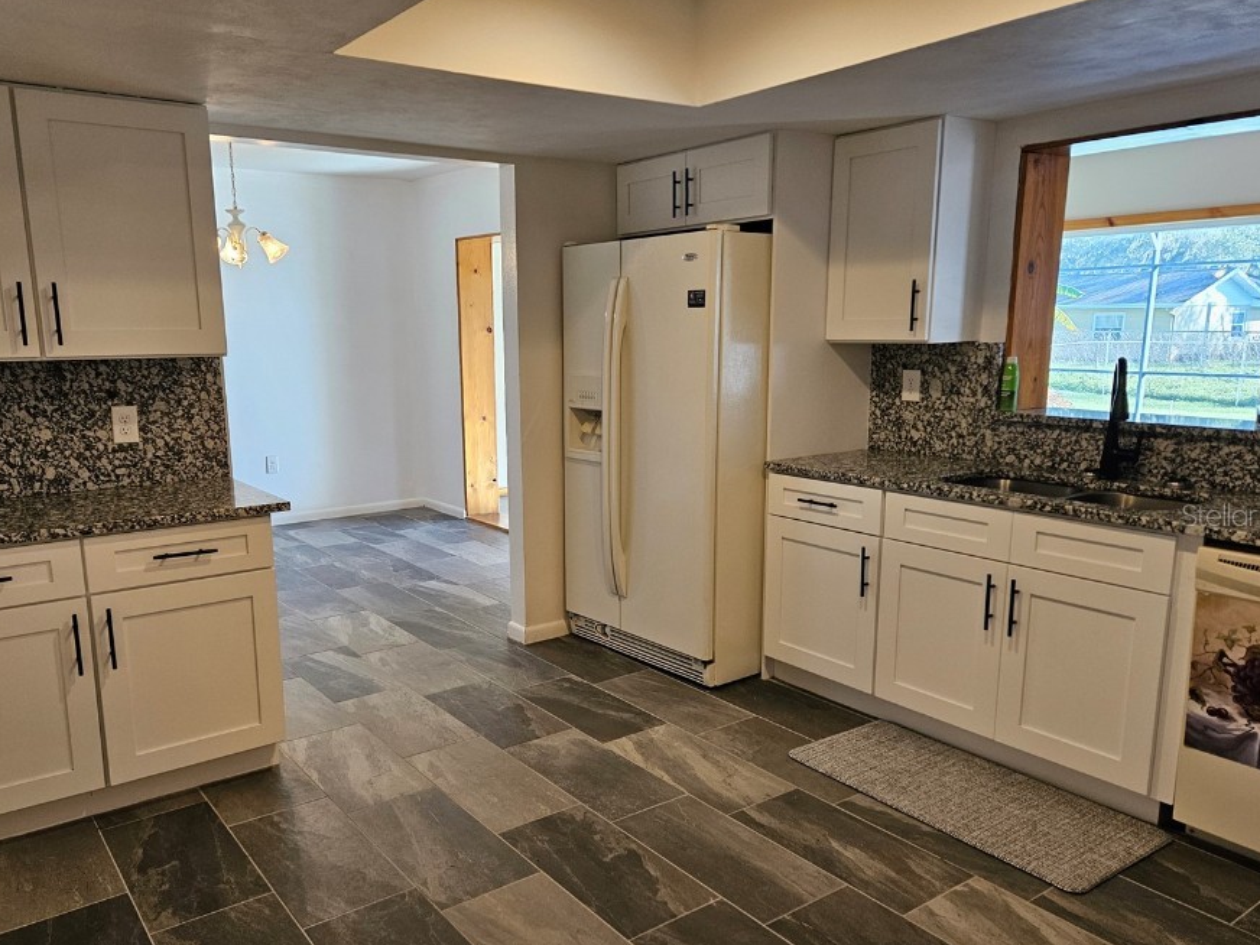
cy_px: 514
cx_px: 578
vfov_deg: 51.3
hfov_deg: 65.2
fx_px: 983
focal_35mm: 27
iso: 250
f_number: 1.8
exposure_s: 1/120
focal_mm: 5.4
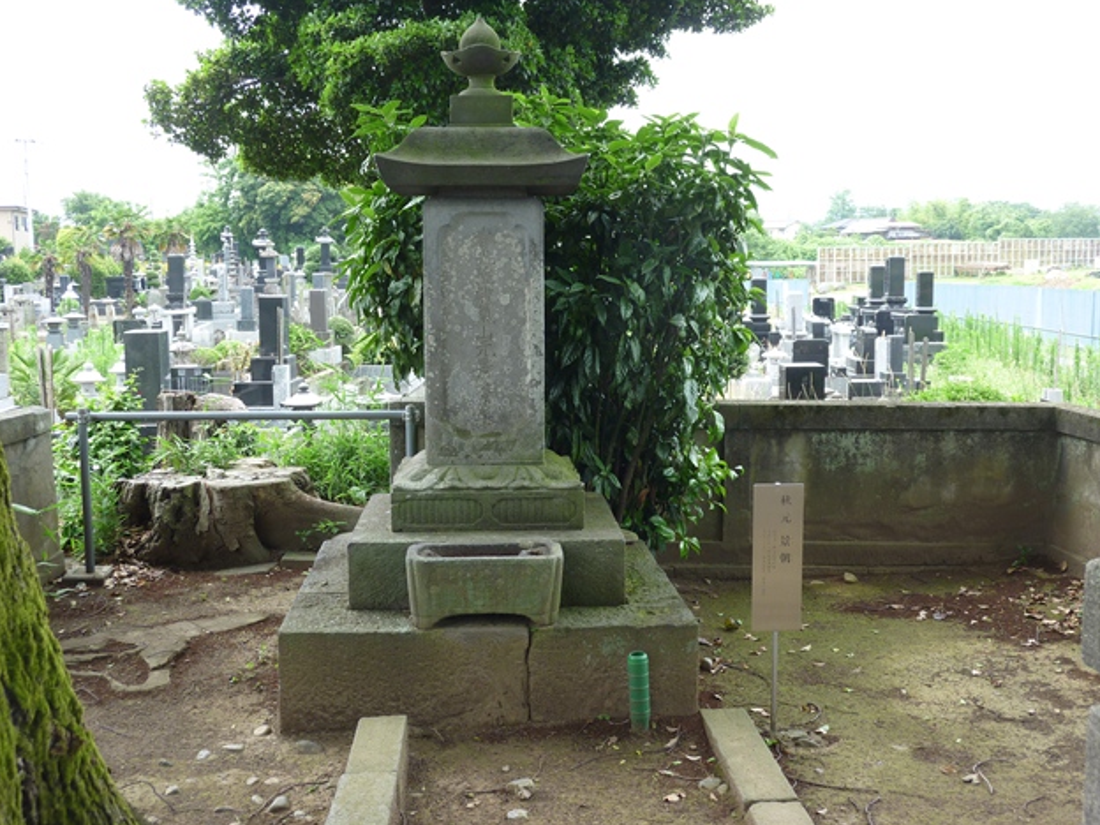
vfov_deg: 36.8
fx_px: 1239
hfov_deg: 47.9
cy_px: 405
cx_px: 550
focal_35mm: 39
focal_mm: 6.7
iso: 80
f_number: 3.9
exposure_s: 1/80
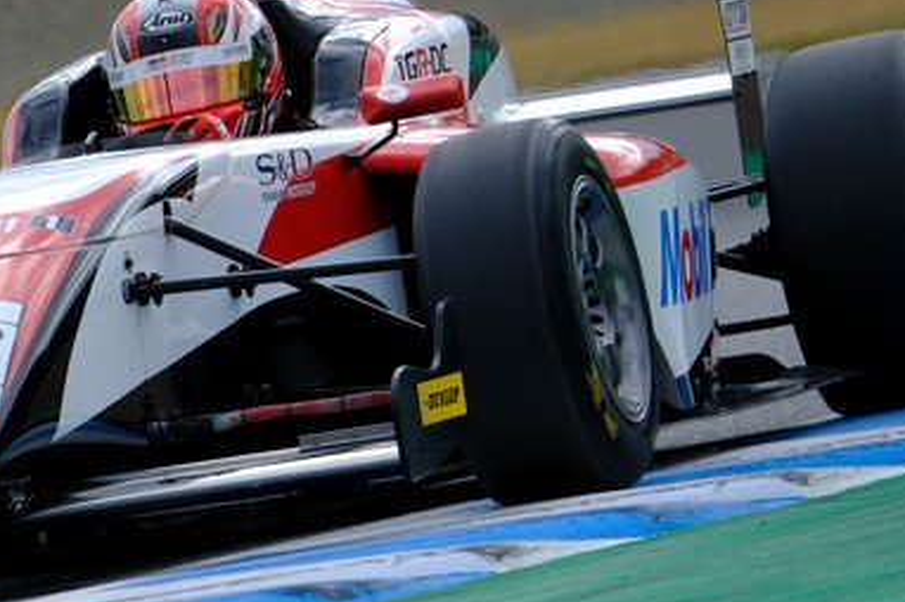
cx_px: 258
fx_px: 36972
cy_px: 137
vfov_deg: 0.9
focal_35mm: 1472
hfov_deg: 1.4
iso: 1000
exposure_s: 1/1000
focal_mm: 520.2
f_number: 9
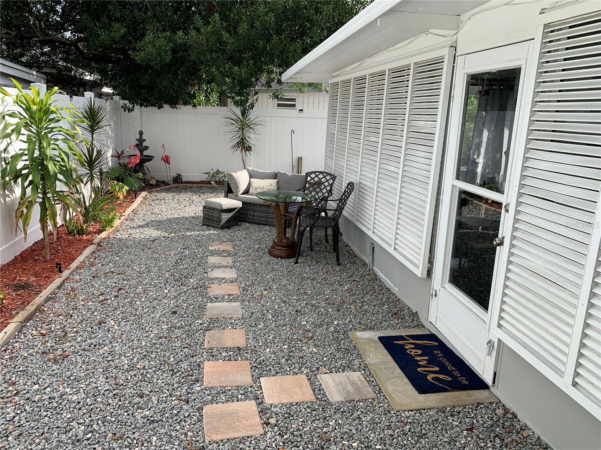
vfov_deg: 53.1
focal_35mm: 26
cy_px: 225
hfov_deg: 67.3
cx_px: 300
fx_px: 451
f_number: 1.8
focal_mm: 4.25
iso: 25
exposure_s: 1/552
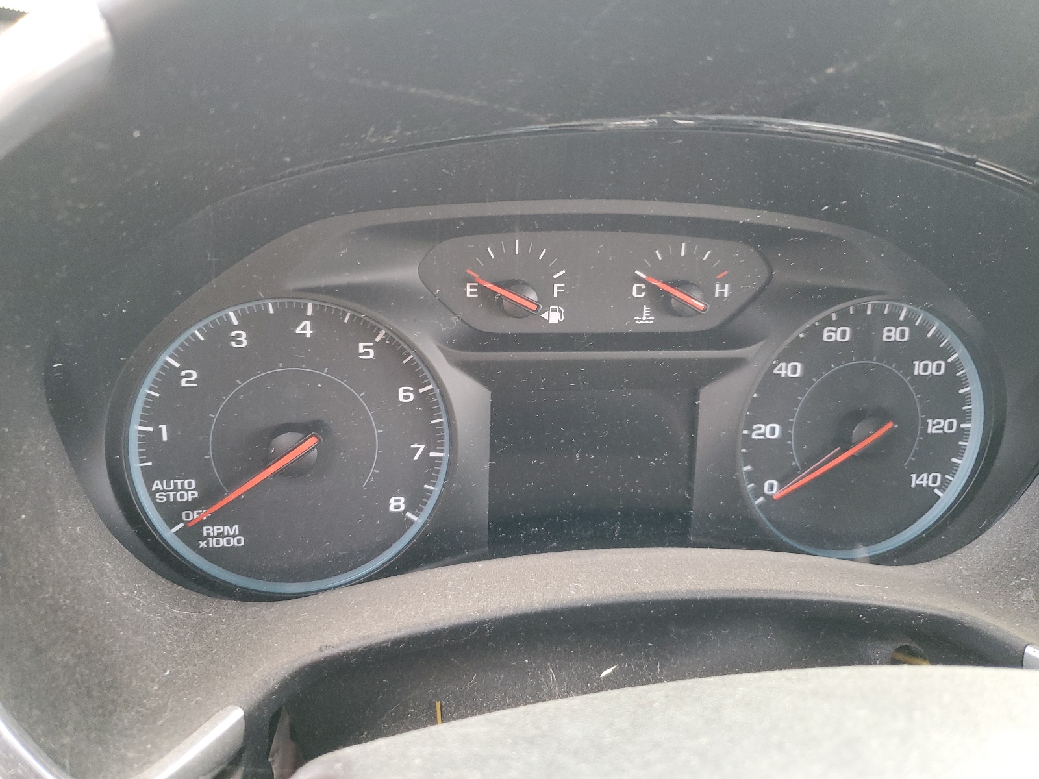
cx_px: 520
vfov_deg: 53.1
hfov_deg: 67.3
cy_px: 390
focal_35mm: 26
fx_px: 780
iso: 136
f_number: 1.5
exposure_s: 1/60.2
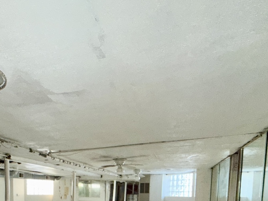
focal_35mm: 30
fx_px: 232
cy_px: 211
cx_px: 61
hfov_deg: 56.4
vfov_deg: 39.7
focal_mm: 2.22
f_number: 2.2
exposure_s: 1/50
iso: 250
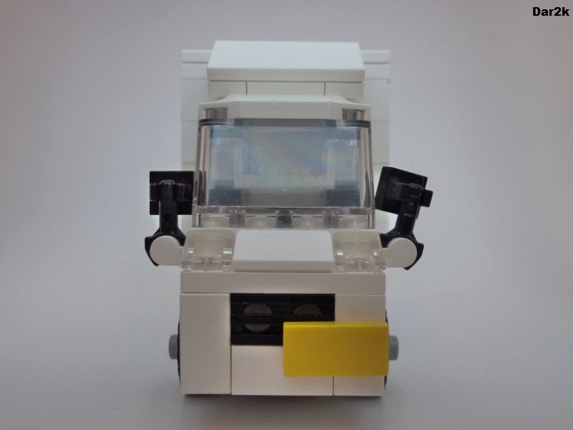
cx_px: 286
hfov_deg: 51.4
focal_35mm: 36
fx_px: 596
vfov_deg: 39.7
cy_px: 215
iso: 400
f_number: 3.7
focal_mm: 6.4
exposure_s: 1/13
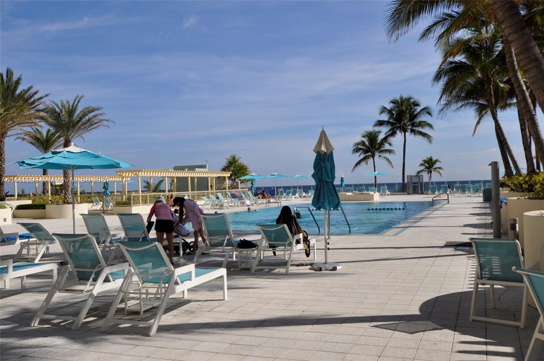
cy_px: 180
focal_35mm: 36
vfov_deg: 36.8
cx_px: 272
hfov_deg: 53.2
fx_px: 543
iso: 200
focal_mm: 24
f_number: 11
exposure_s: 1/500
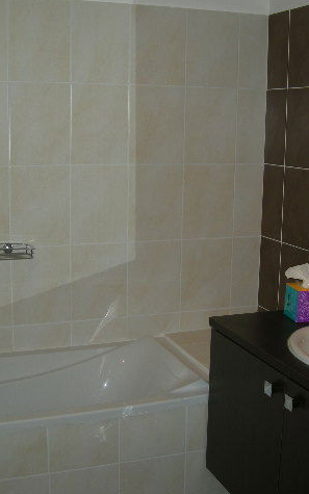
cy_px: 246
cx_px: 124
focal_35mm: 50
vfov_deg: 40.3
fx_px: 673
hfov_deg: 25.8
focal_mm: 5.7
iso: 50
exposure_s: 1/60
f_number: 2.8
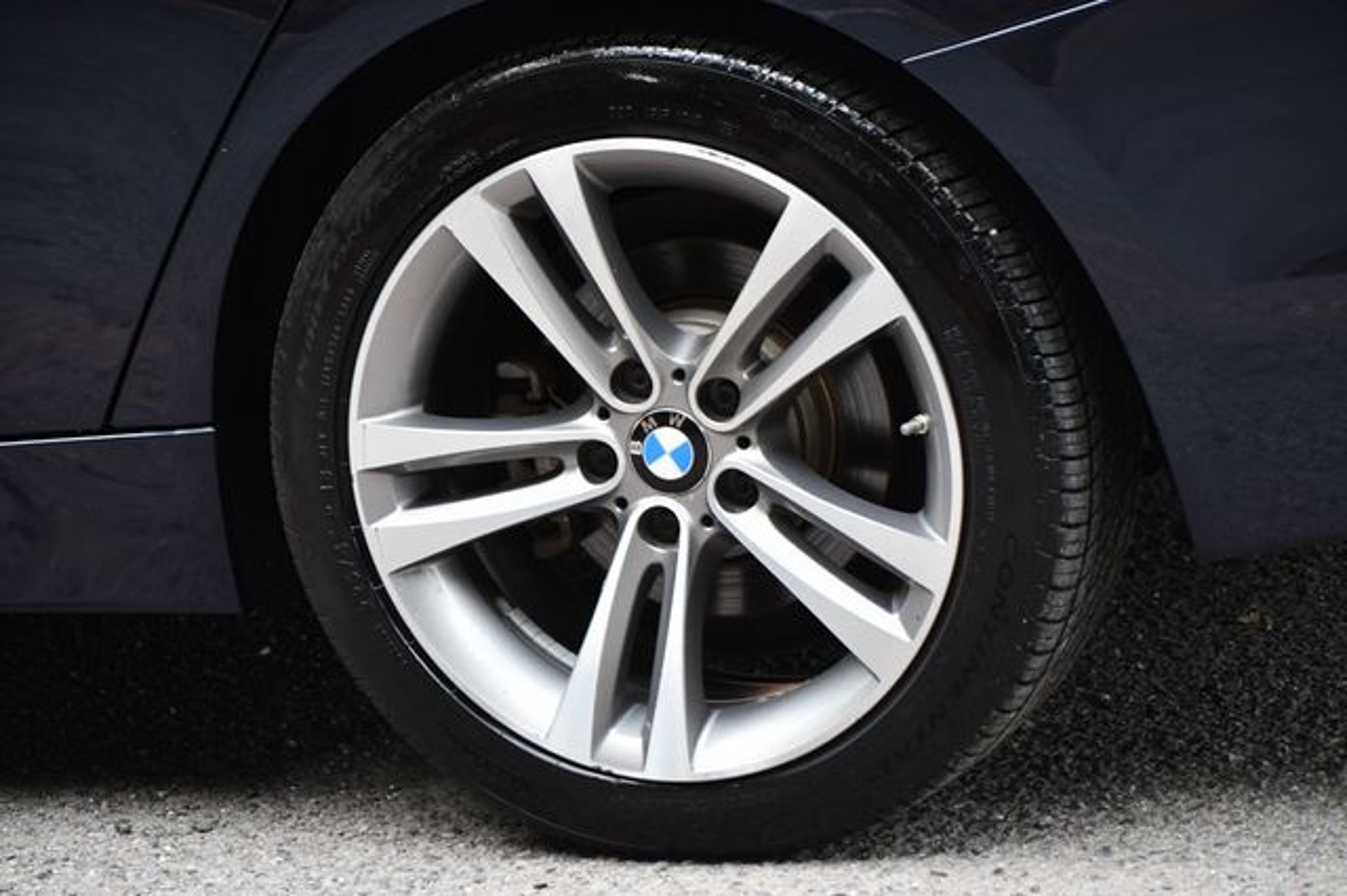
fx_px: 6170
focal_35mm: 165
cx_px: 674
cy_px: 448
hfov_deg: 12.5
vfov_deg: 8.3
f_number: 4.8
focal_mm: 110
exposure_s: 1/250
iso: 720
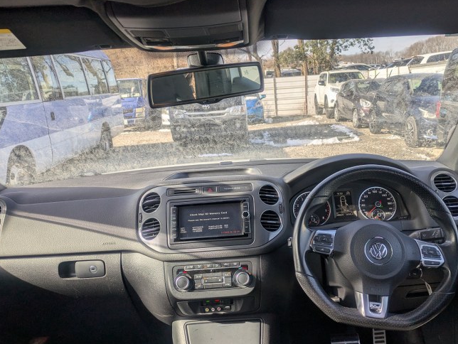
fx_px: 410
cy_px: 183
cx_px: 256
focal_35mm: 31
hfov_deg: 58.2
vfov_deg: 45.5
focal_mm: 5.43
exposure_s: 1/808
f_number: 1.89
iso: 45
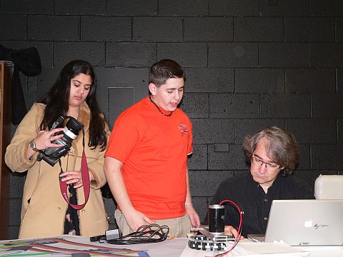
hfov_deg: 33.8
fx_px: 565
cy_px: 128
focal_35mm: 57
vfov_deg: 25.7
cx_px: 172
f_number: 2.8
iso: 200
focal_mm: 9.4
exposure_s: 1/60
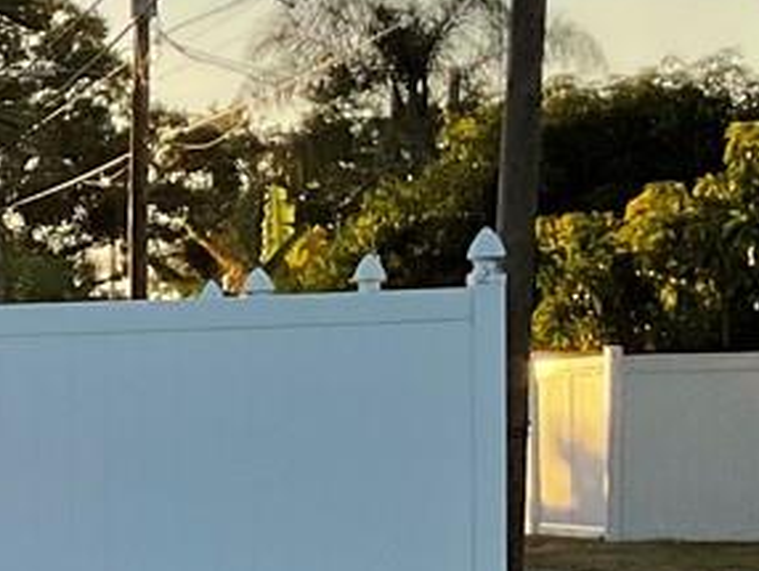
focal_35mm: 162
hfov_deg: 10.9
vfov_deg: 9.1
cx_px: -831
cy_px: 544
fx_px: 3555
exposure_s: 1/978
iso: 16
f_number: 1.8
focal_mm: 3
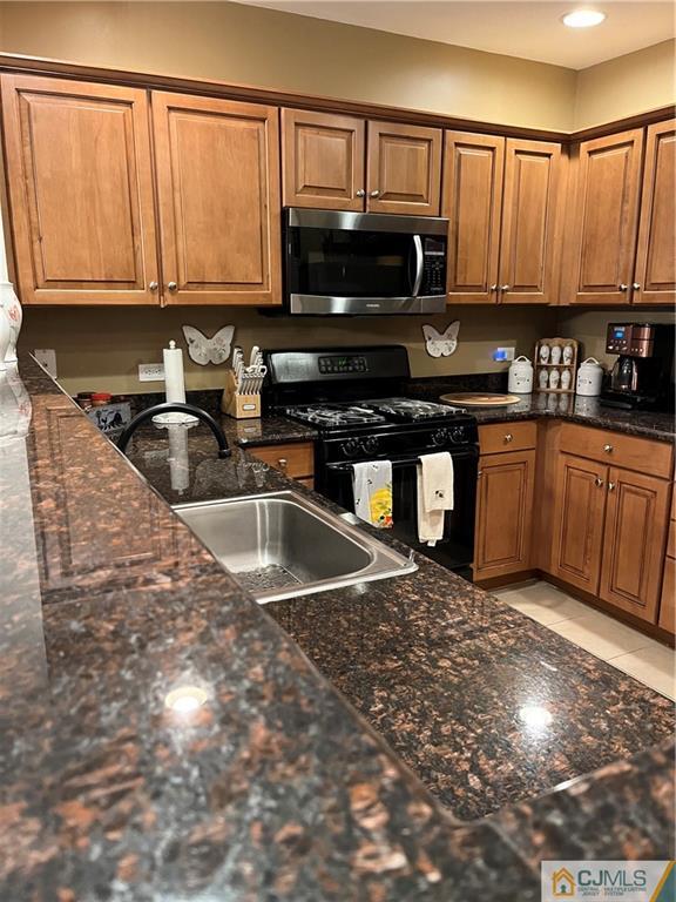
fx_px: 677
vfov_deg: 67.3
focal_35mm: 26
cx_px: 338
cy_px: 451
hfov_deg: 53.1
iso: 400
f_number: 1.6
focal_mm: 5.1
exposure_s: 1/40
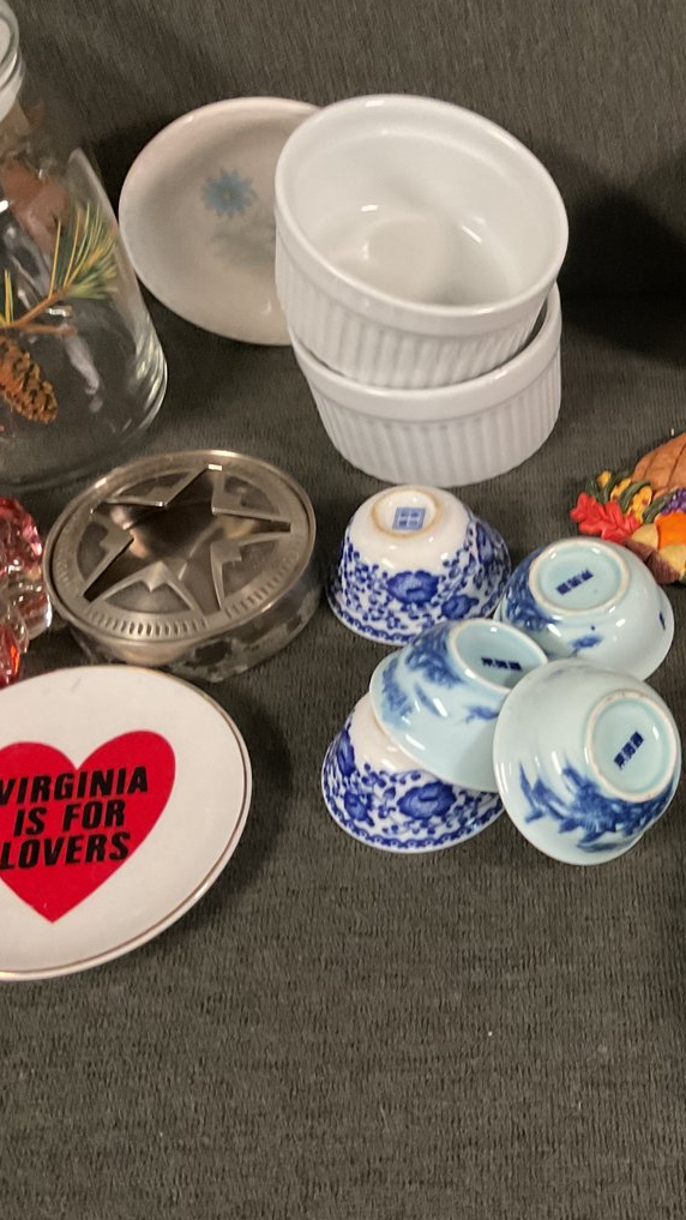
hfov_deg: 23.7
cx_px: 765
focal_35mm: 47
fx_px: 1520
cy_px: 628
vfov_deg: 43.7
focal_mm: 3
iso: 250
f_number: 1.8
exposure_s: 1/50
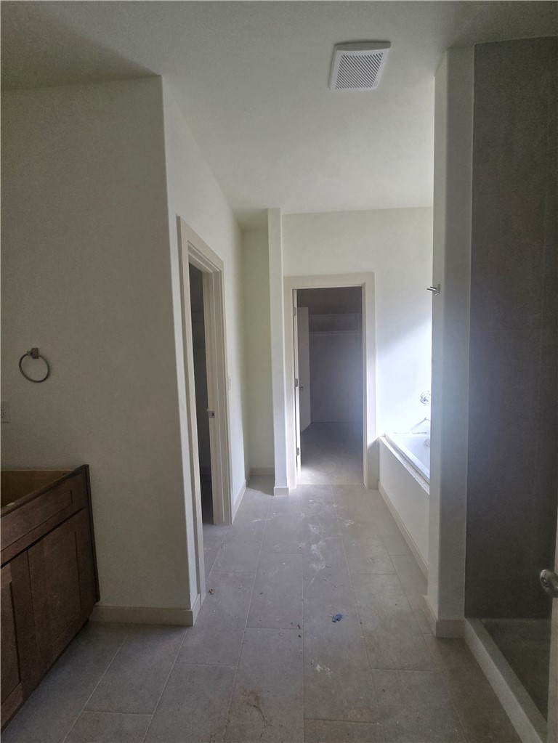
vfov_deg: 106.2
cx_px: 279
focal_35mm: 13
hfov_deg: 90.0
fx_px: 279
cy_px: 372
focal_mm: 2.2
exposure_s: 1/370
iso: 80
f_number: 2.2
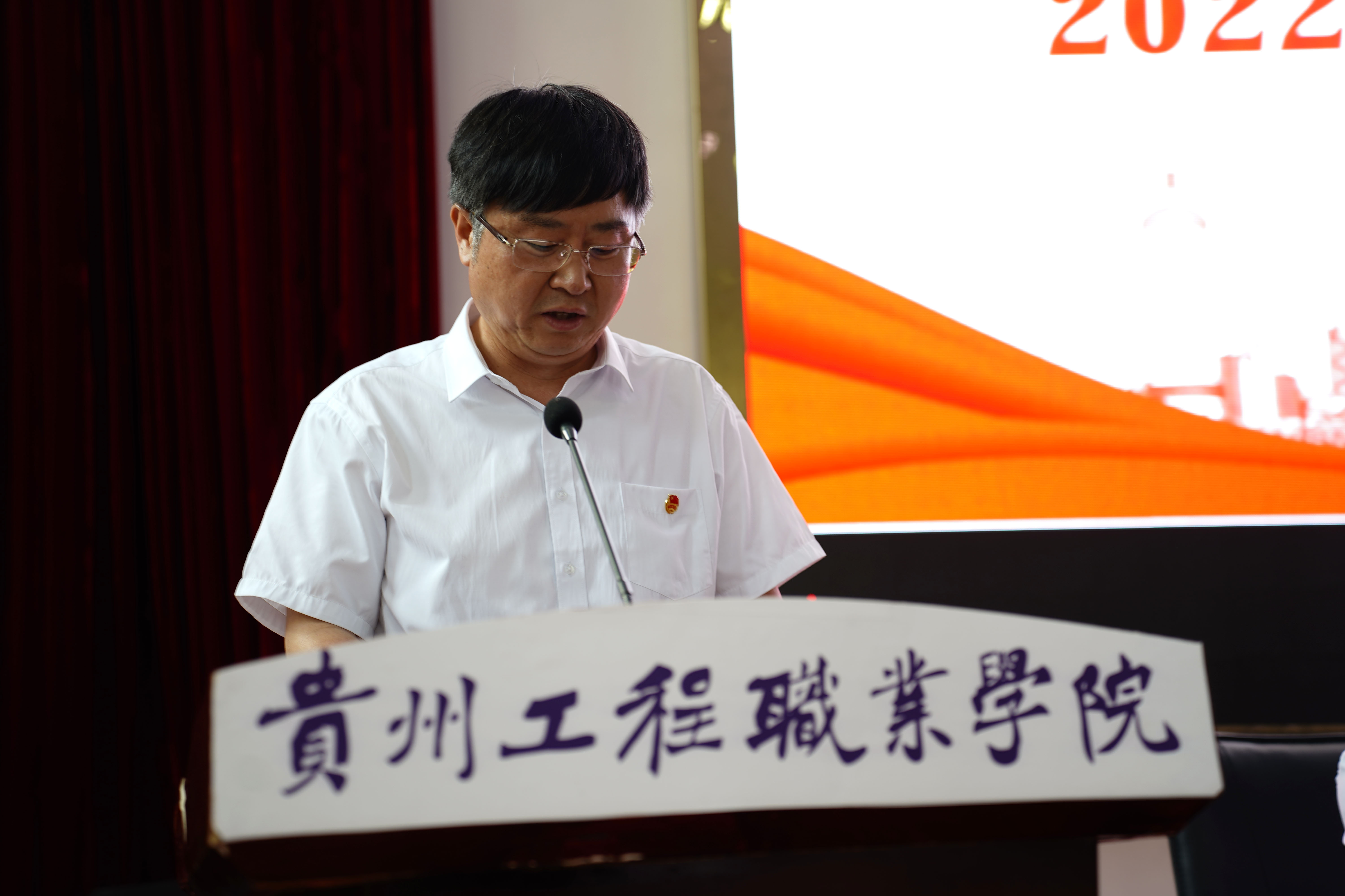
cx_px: 672
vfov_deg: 25.1
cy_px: 448
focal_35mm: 54
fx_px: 2017
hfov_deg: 36.9
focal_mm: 54
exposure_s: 1/13
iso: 80
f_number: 2.8
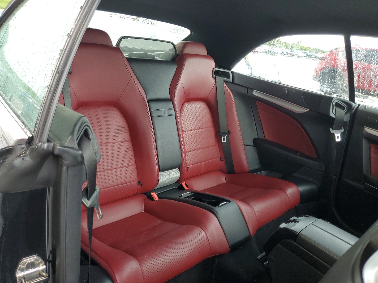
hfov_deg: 67.3
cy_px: 142
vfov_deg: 53.1
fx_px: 284
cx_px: 189
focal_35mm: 26
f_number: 1.5
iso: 55
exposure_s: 1/60.2
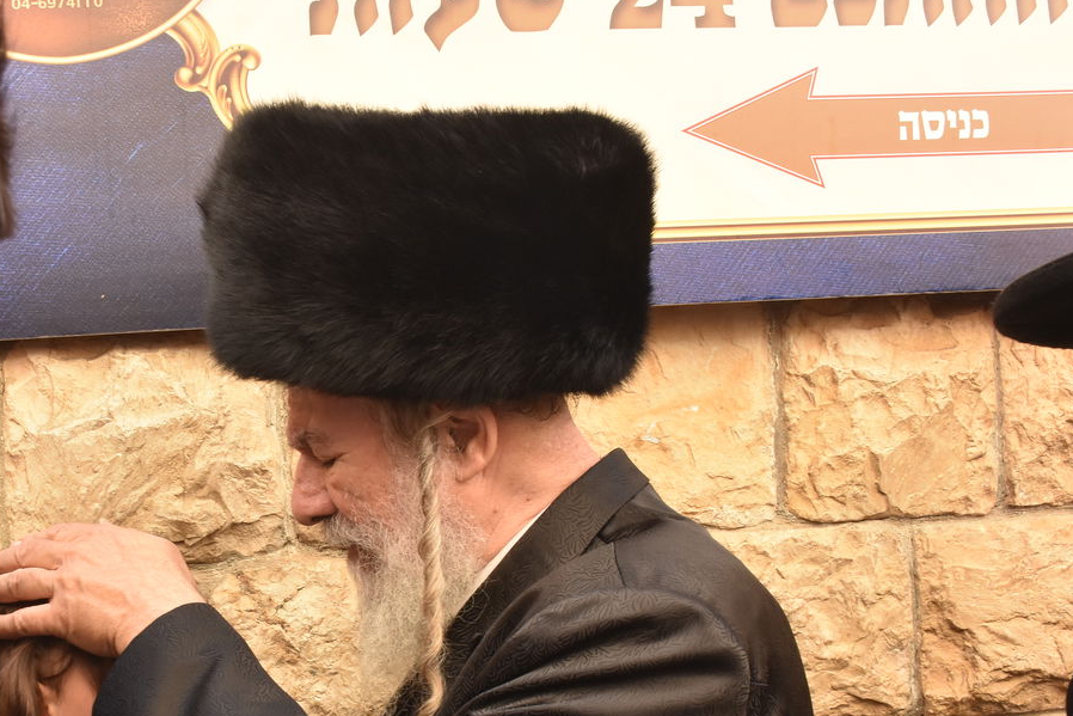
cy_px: 554
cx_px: 326
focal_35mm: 54
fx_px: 1603
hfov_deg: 36.5
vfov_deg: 24.8
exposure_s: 1/100
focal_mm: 23
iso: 1000
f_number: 11
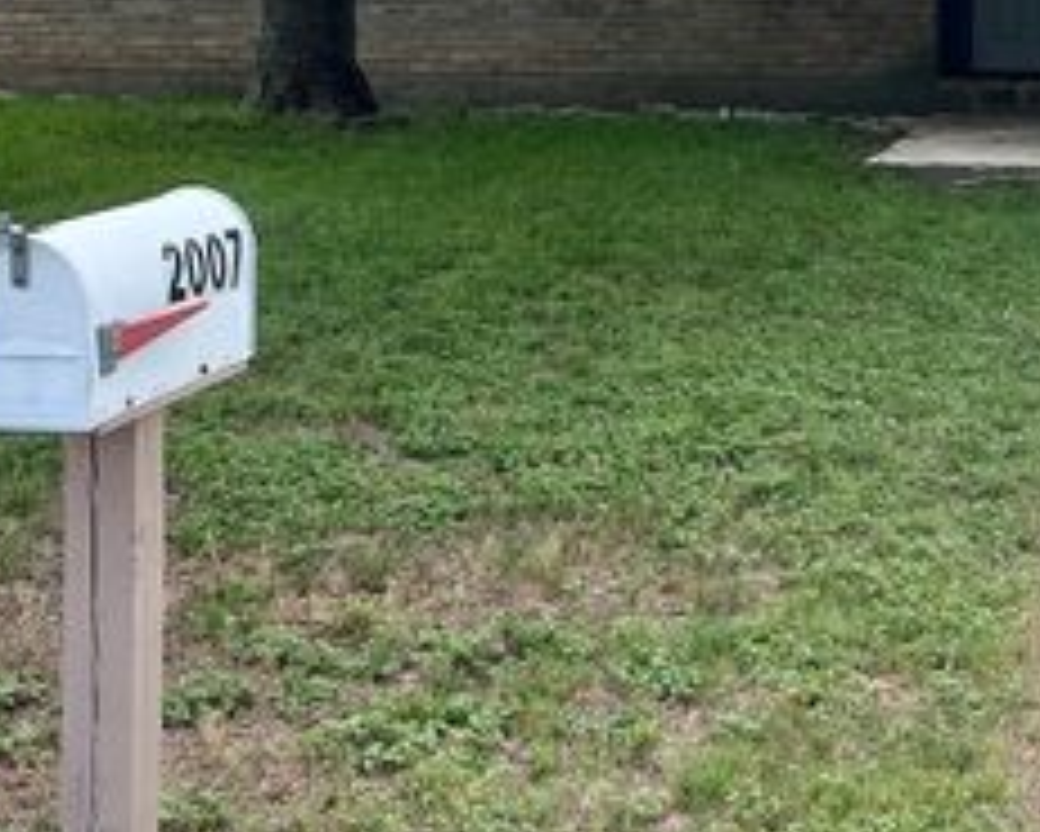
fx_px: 1694
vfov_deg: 26.2
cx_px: 707
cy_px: 2
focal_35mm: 55
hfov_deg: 33.8
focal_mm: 5.7
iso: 50
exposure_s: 1/2008
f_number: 1.5
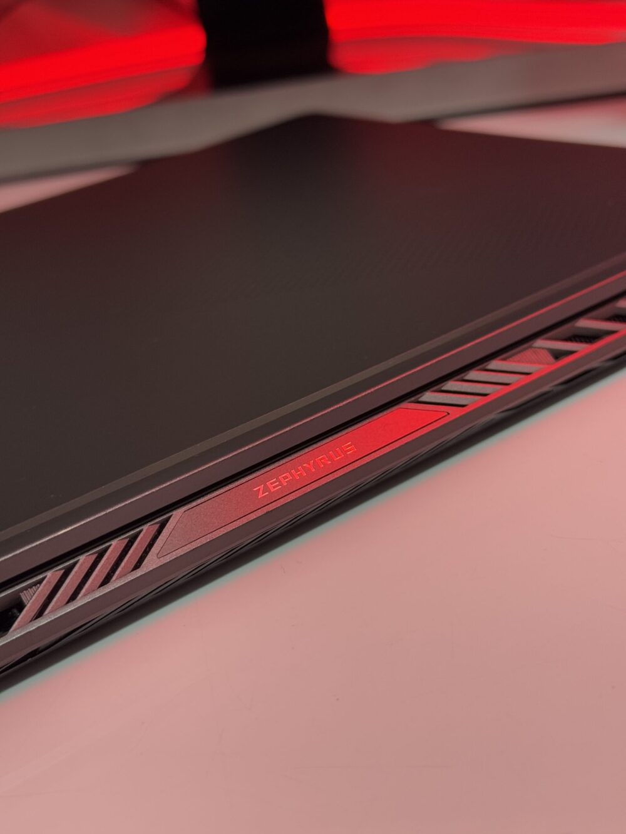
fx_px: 1157
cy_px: 417
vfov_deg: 39.7
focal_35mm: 48
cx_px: 313
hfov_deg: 30.3
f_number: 1.78
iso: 200
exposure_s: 1/60
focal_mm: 6.76
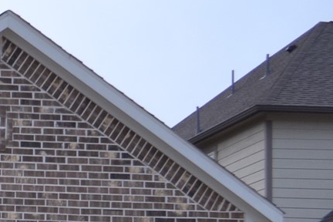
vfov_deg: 8.9
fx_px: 1397
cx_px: -358
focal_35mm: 151
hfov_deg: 11.9
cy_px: 339
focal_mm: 20
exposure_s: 1/125
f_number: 4
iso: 200
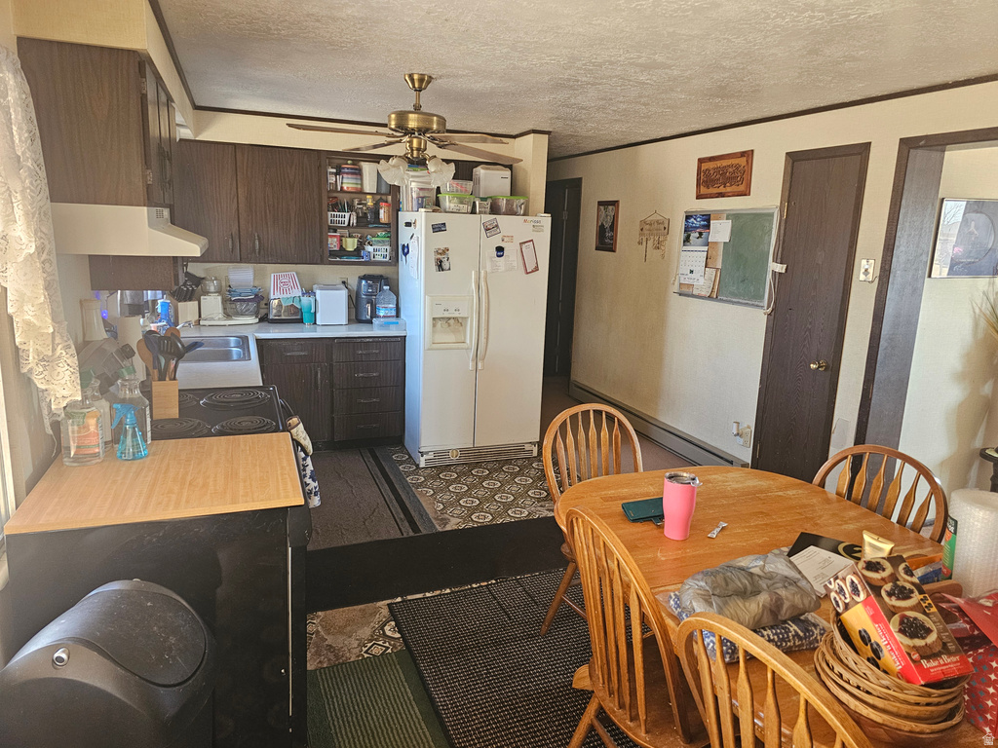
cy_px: 374
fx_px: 663
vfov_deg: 58.9
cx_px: 499
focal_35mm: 23
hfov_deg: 73.9
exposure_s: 1/120
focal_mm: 6.3
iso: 400
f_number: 1.7
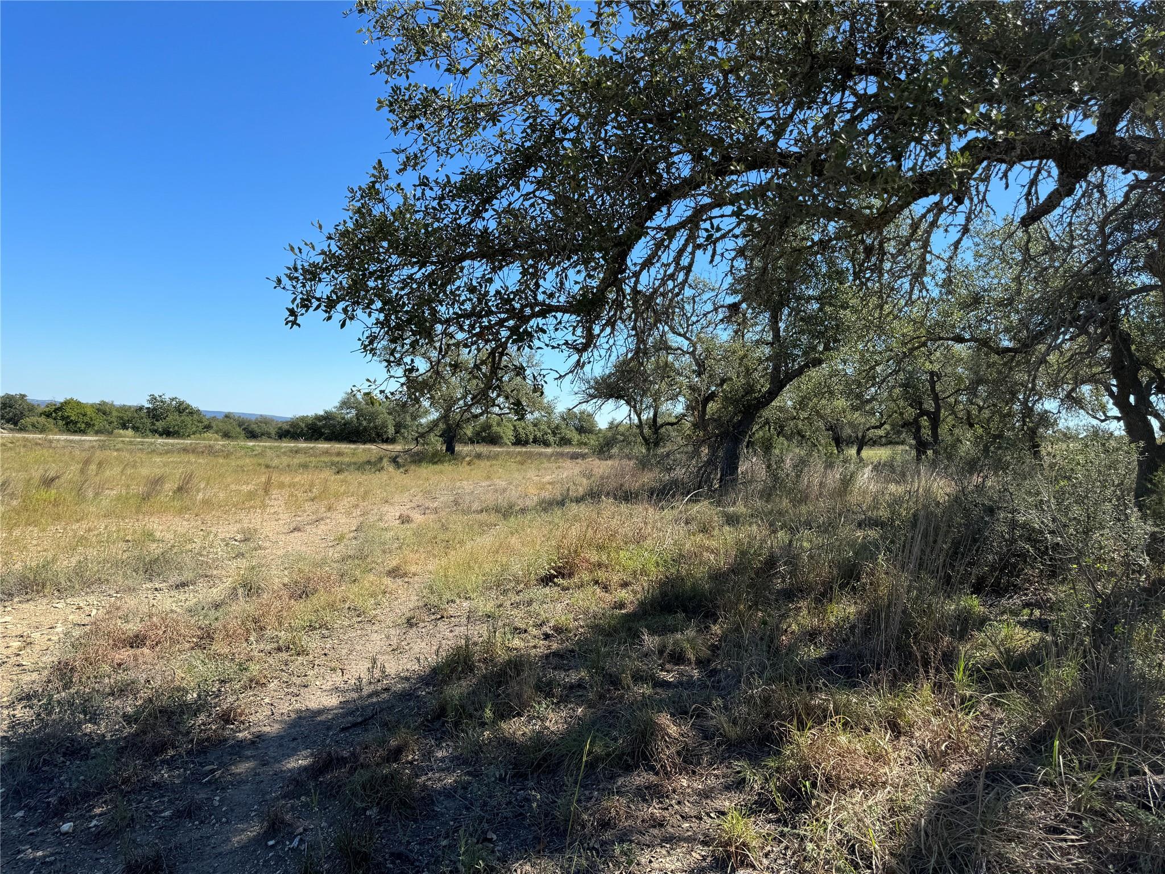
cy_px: 437
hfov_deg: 71.6
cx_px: 582
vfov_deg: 56.8
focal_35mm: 24
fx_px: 808
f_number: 1.78
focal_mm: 6.86
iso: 80
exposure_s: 1/2833
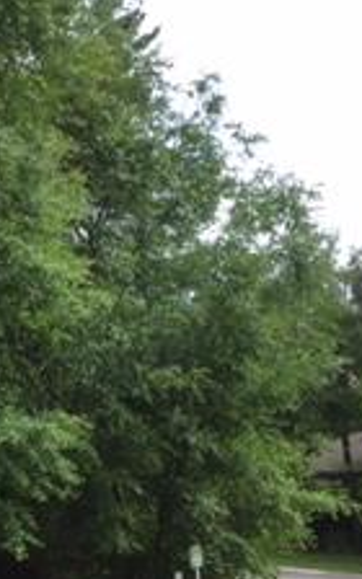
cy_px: 450
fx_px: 1389
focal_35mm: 88
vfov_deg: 23.3
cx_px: -178
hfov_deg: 13.9
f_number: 2.2
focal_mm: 4.15
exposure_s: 1/1130
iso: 32
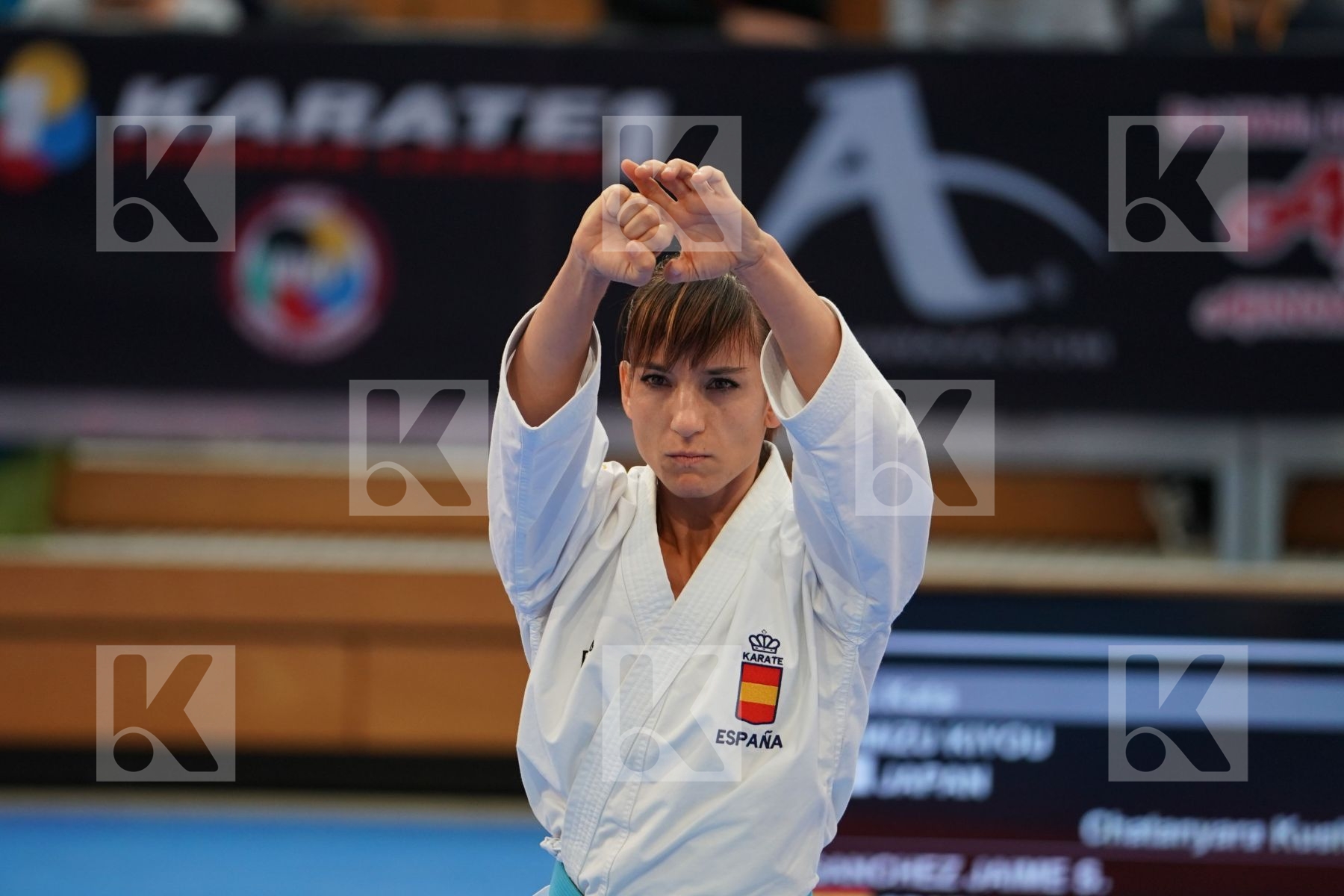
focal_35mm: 300
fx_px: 11199
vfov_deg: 4.6
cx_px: 672
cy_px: 448
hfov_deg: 6.9
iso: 800
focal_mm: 200
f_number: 2.8
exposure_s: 1/500
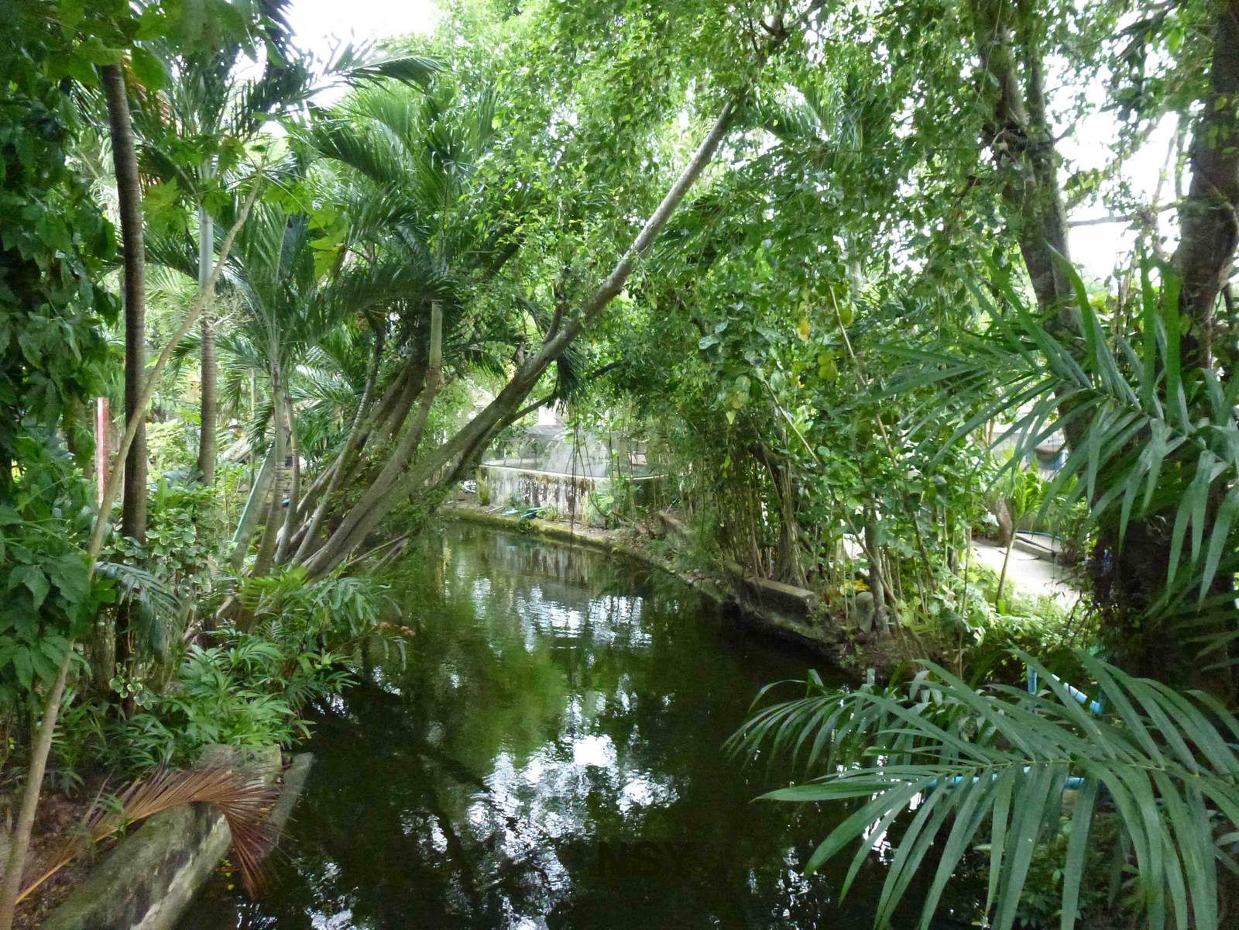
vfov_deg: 56.8
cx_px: 620
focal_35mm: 24
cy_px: 465
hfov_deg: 71.6
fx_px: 859
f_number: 3.3
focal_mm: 4.3
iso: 800
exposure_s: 1/100
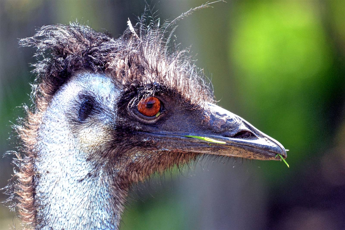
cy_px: 115
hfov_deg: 6.0
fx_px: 3306
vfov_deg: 4.0
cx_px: 172
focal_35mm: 345
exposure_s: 1/500
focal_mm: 230
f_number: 6
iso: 1800
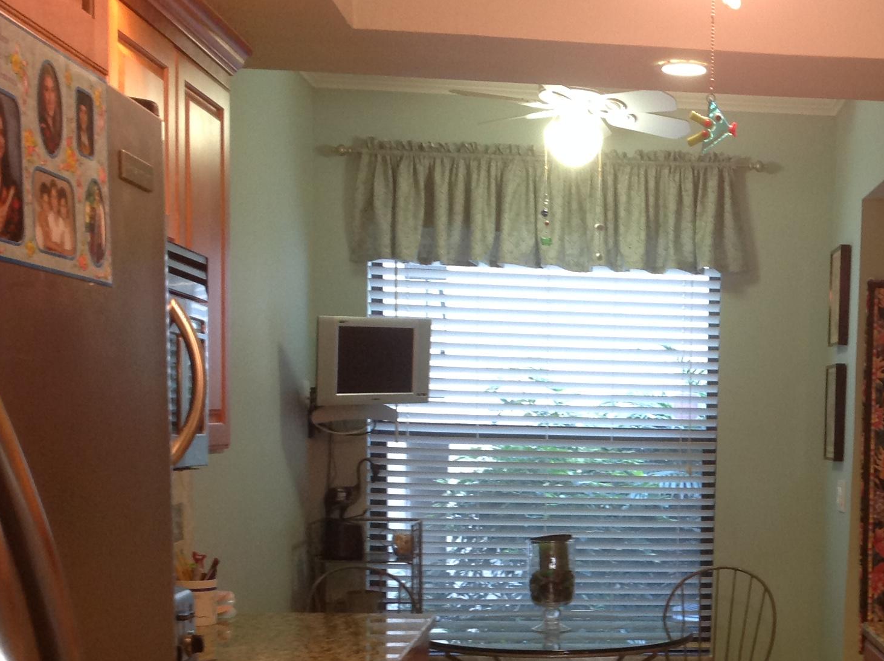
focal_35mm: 62
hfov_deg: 30.1
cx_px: 769
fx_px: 1581
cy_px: 545
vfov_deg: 23.2
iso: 100
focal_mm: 4.28
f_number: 2.4
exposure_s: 1/15
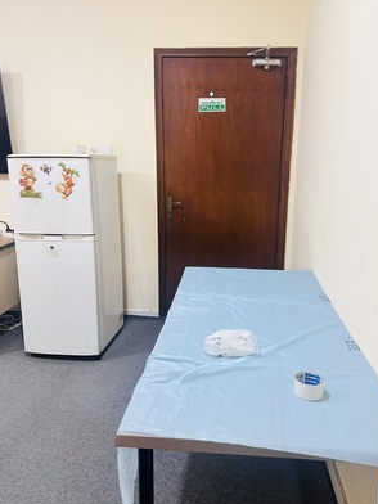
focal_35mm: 28
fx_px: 408
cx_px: 200
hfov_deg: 49.7
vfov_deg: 63.4
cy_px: 249
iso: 250
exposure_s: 1/60
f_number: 1.78
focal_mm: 6.86
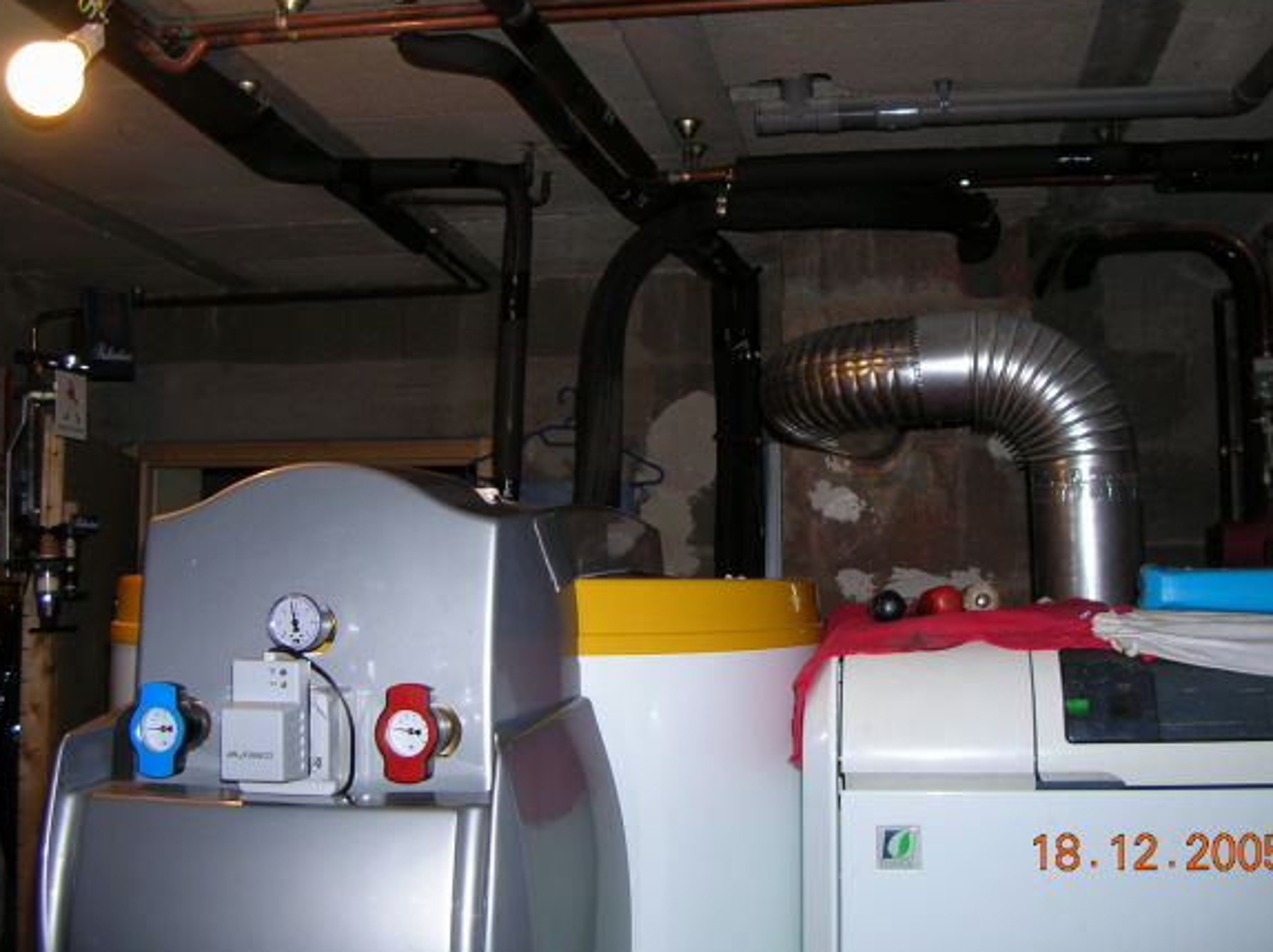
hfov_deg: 47.9
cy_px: 433
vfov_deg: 36.7
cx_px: 679
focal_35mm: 39
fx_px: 1432
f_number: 2.8
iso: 50
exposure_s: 1/60.1
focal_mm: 5.8
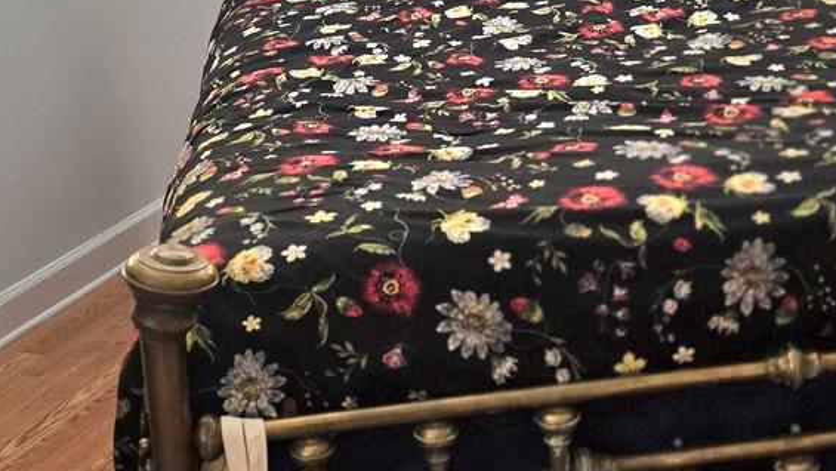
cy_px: -50
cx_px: 494
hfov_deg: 29.7
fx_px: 1574
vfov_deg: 16.5
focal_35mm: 71
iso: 250
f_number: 1.7
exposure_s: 1/120
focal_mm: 6.3
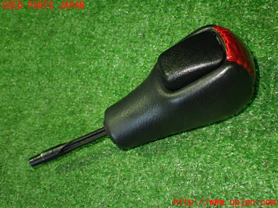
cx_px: 139
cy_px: 104
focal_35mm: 44
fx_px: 353
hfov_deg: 42.9
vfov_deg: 32.9
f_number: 2.9
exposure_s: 1/40
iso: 1000
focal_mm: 7.84
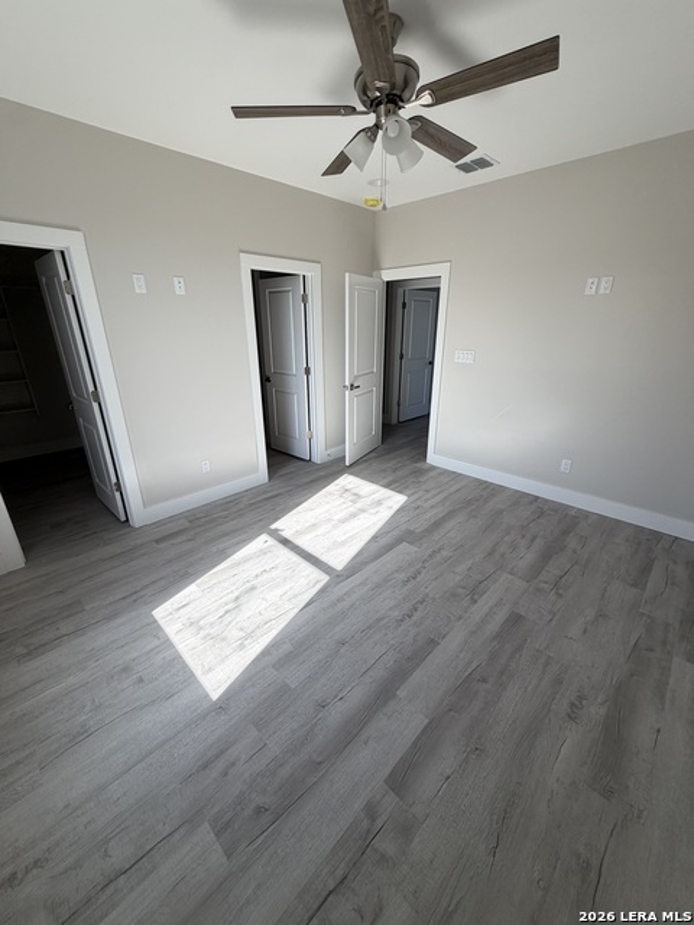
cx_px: 347
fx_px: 374
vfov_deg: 102.1
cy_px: 462
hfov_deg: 85.7
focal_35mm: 14
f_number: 2.2
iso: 40
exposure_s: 1/144
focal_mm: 2.22
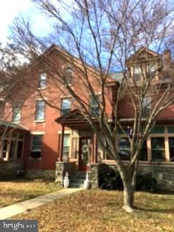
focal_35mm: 29
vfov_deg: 61.7
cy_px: 116
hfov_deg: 48.2
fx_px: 194
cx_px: 87
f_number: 2.2
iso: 25
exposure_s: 1/565
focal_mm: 4.15
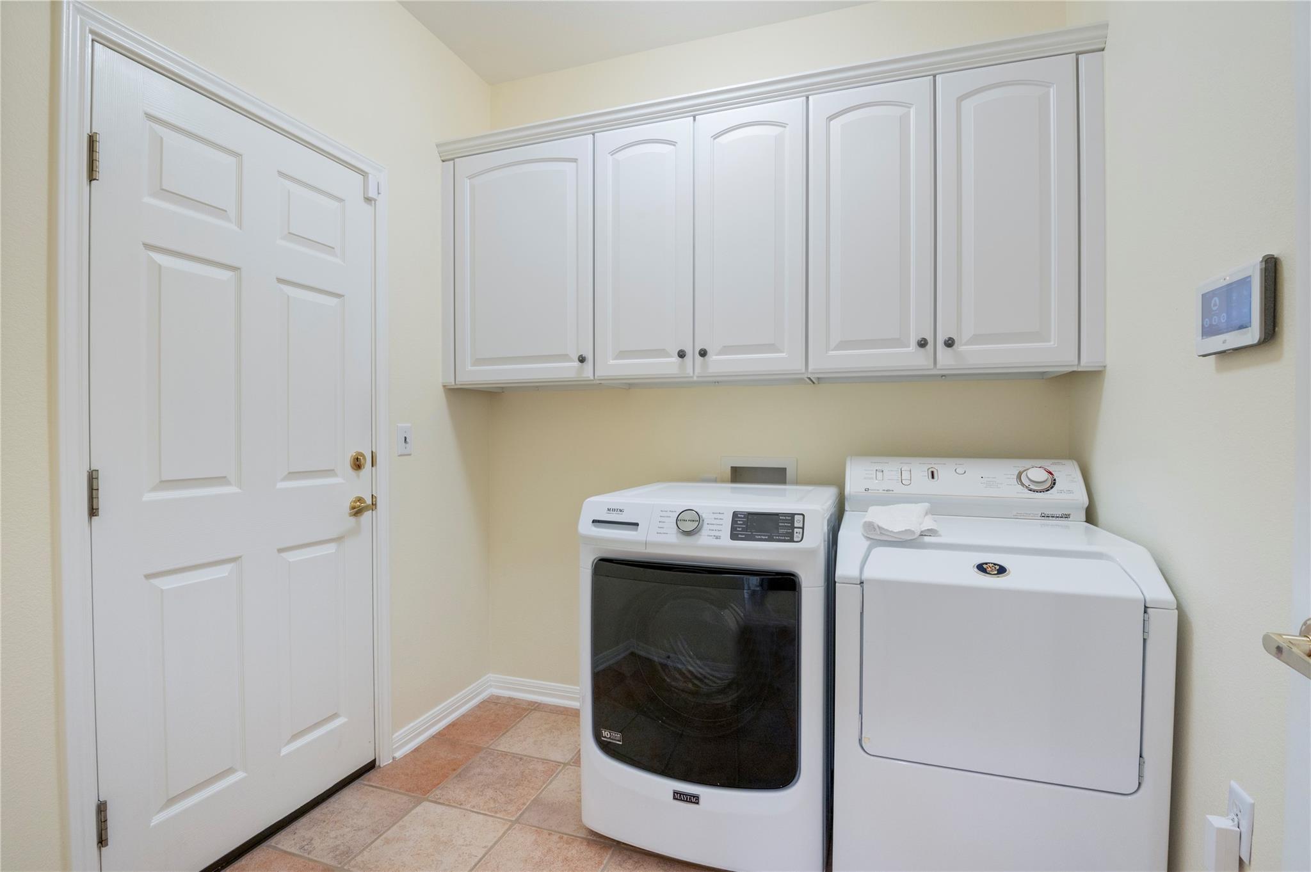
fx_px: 582
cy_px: 436
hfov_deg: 96.8
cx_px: 656
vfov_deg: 73.7
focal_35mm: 16
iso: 500
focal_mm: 16
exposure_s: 1/2
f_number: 11
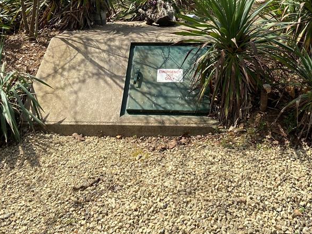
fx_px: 406
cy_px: 41
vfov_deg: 31.2
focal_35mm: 45
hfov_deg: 42.1
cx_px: 153
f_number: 1.8
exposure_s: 1/1961
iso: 32
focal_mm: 4.25
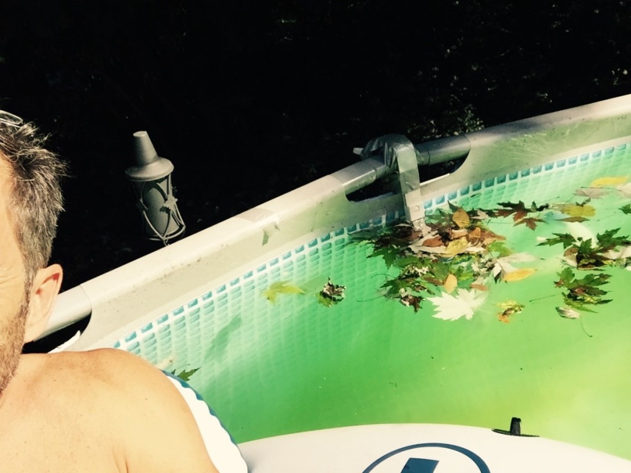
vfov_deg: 45.4
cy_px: 236
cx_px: 316
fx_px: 565
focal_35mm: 31
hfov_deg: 58.4
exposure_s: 1/1014
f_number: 2.2
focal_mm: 2.65
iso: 32
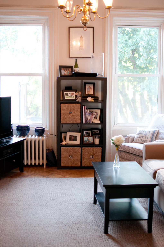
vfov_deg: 37.9
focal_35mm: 52
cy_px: 124
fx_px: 360
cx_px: 82
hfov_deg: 25.7
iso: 640
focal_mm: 35
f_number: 1.8
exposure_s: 1/125
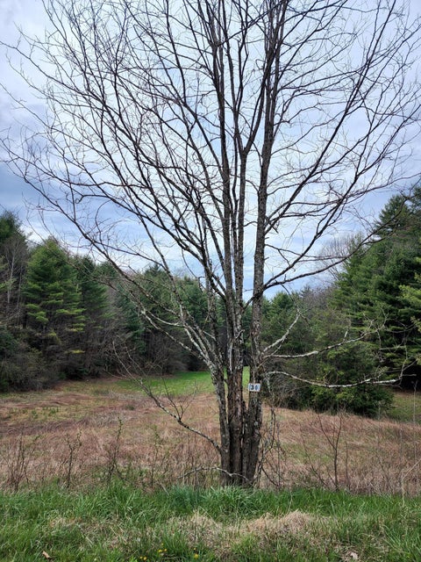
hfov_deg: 58.9
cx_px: 210
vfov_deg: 73.9
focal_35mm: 23
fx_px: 373
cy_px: 281
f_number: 1.8
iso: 12
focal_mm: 6.4
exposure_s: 1/1102
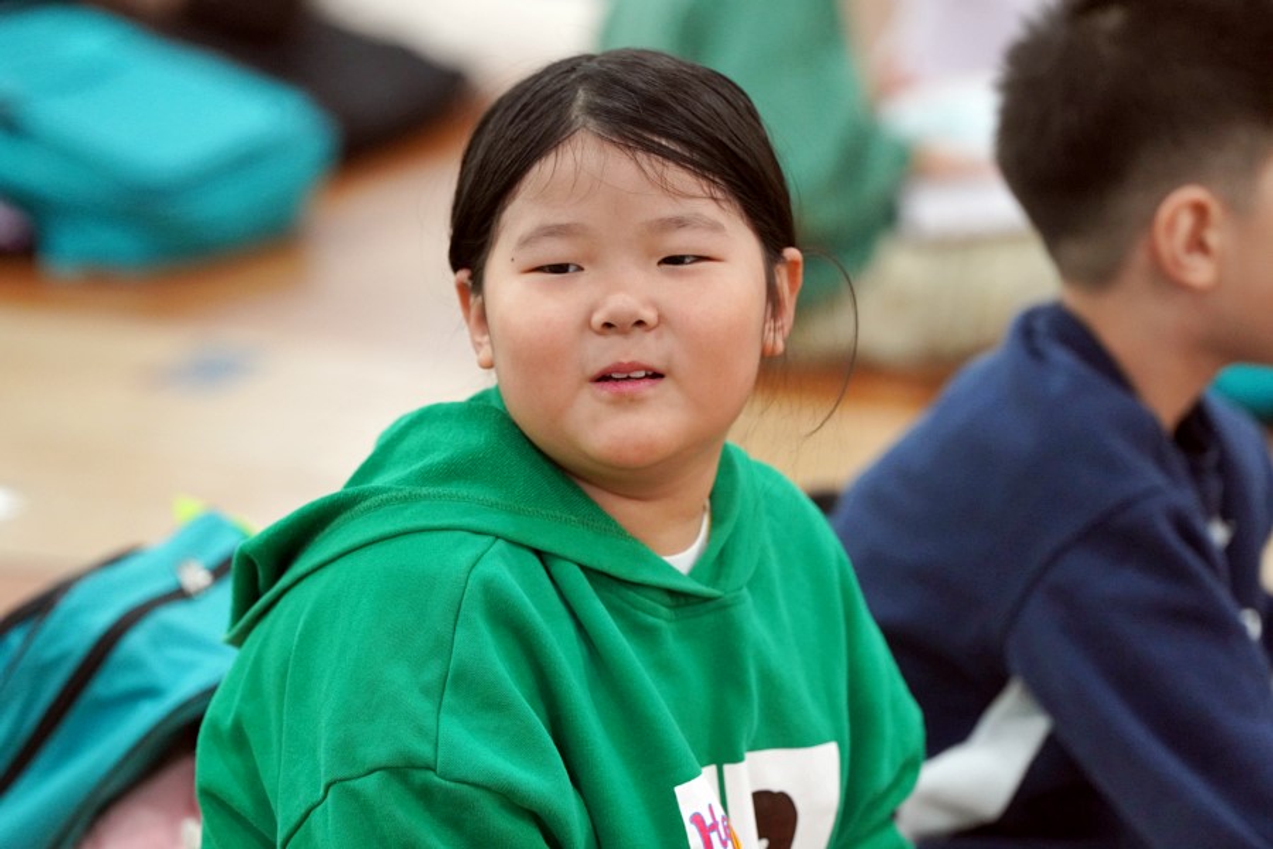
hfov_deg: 10.3
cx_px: 636
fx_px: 7072
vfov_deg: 6.9
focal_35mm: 200
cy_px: 424
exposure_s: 1/250
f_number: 4
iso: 4000
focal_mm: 200
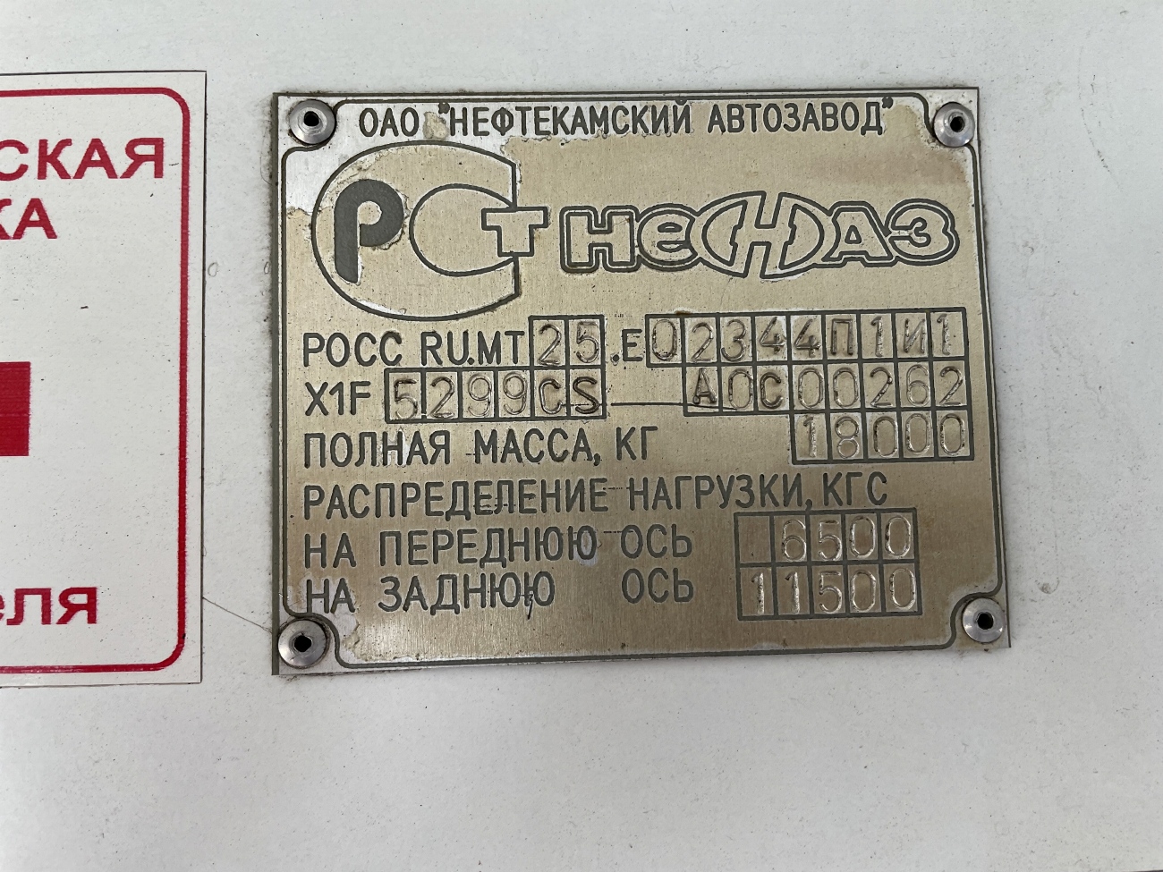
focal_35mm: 26
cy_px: 436
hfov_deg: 67.3
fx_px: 874
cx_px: 582
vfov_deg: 53.1
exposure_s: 1/121
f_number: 1.6
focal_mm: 4.2
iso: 64
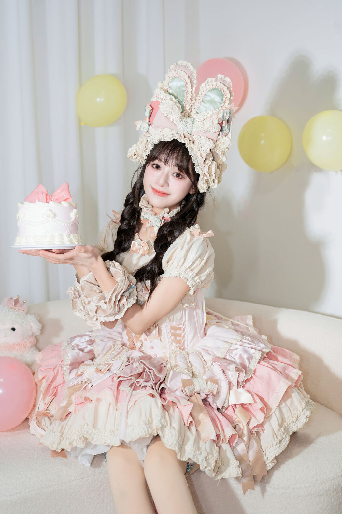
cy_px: 257
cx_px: 171
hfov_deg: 19.5
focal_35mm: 70
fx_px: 997
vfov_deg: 28.8
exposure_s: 1/200
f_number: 3.2
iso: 800
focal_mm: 70
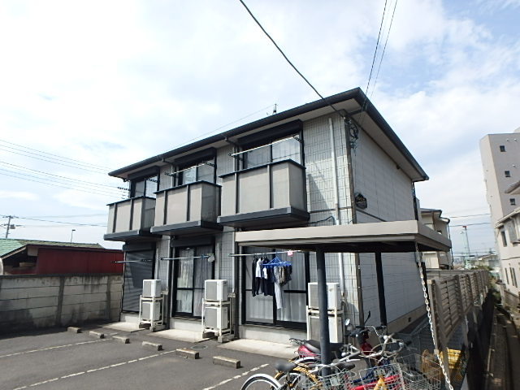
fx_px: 315
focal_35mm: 21
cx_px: 260
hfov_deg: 79.0
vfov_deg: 63.4
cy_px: 195
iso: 125
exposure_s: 1/1000
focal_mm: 3.7
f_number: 3.5
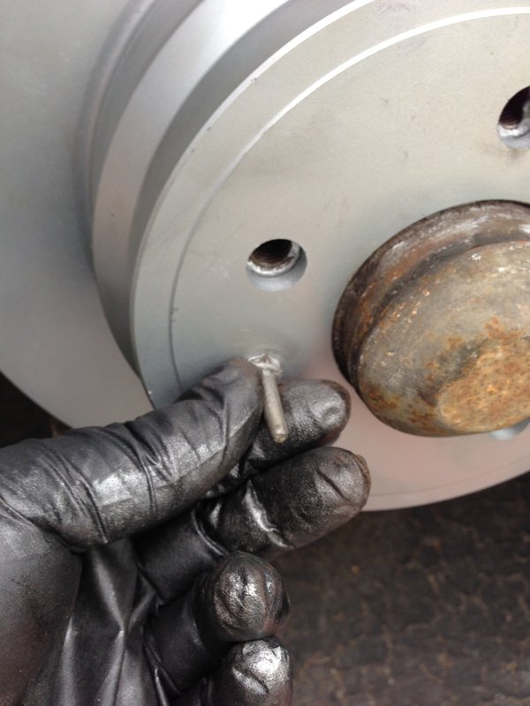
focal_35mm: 33
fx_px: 674
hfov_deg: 42.9
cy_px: 353
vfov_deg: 55.4
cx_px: 265
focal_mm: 4.12
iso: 50
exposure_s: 1/60
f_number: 2.4
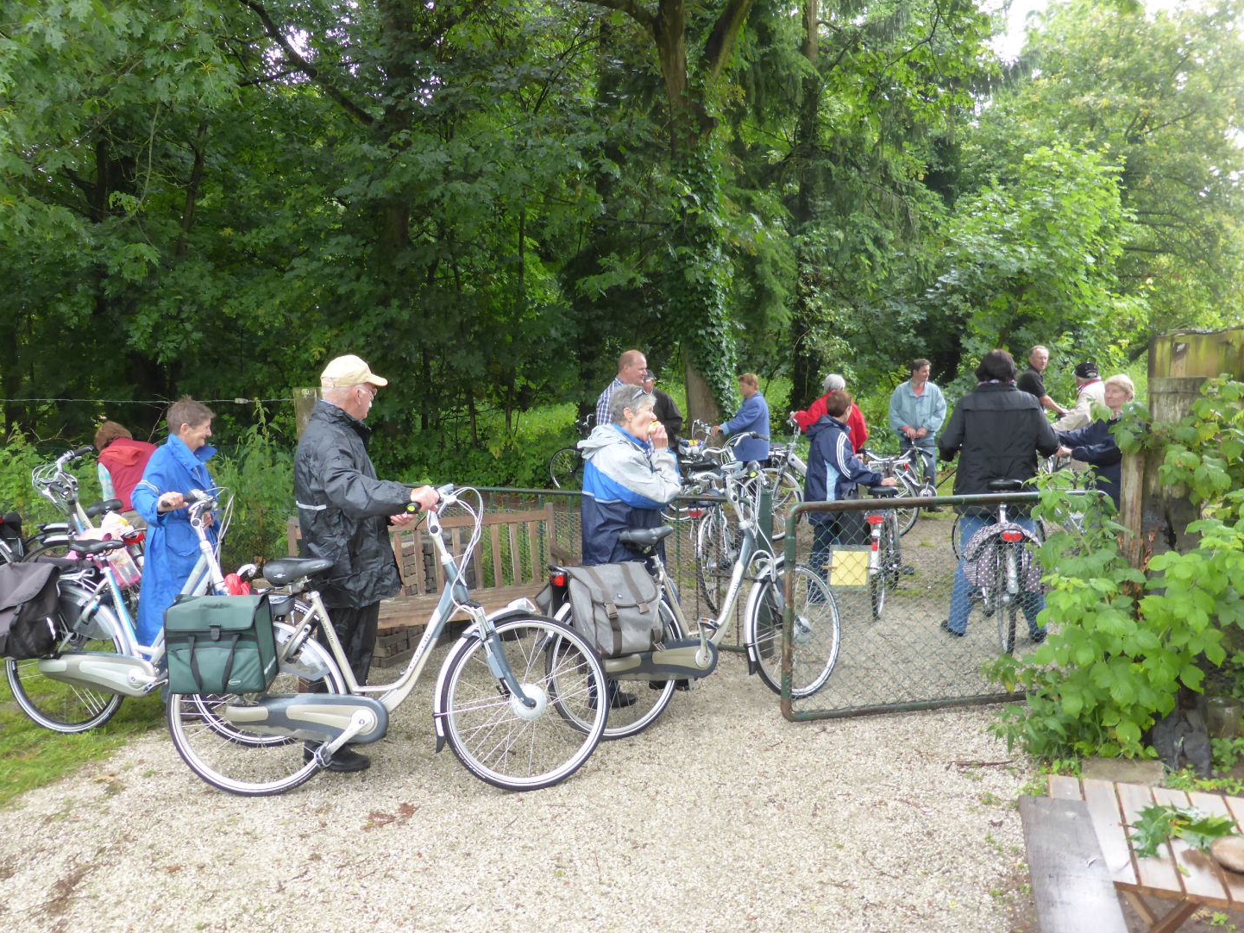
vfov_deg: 53.1
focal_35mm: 26
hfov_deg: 67.3
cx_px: 635
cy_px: 476
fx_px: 935
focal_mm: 4.3
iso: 200
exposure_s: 1/60
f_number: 3.3
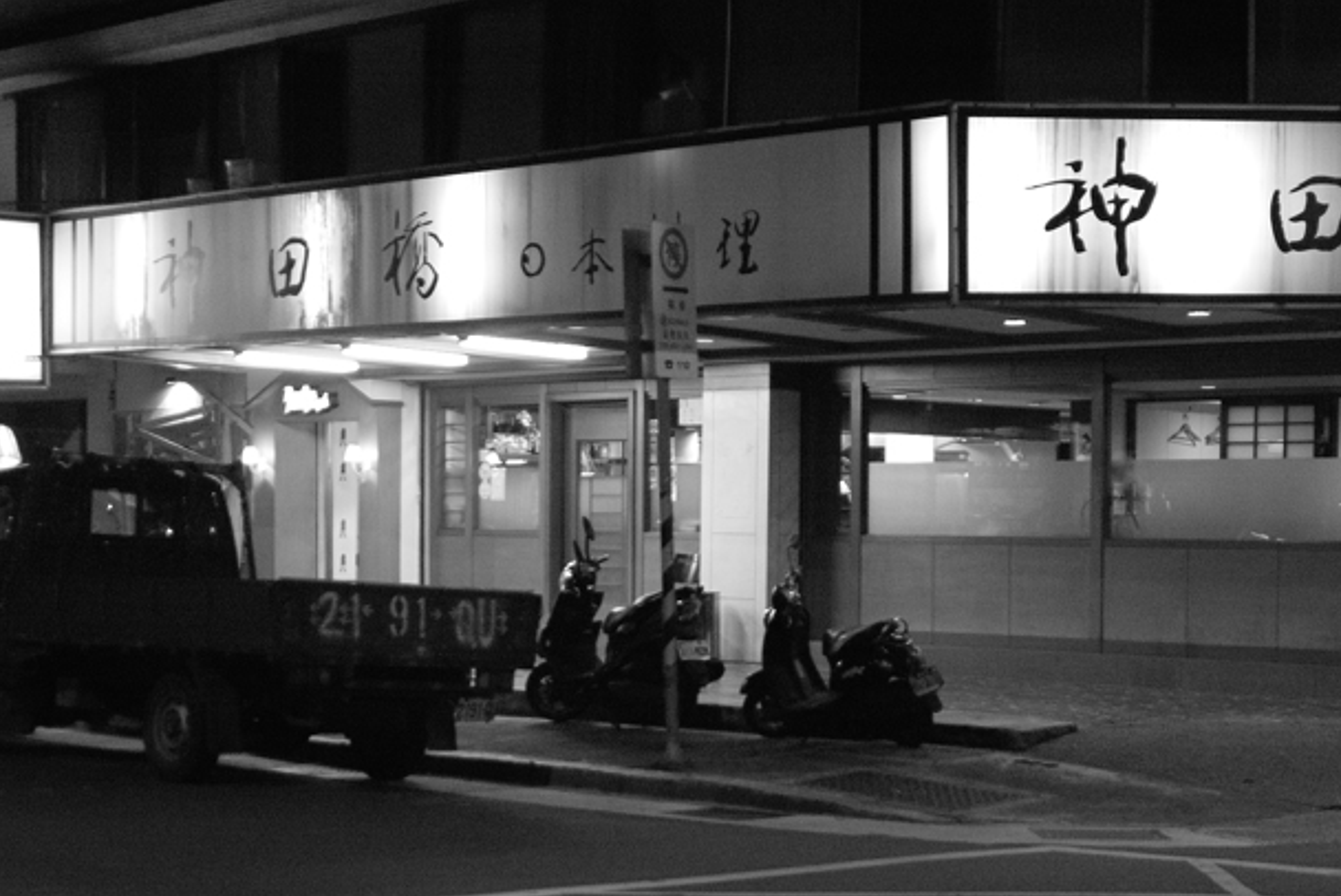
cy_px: 660
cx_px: 1070
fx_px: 2571
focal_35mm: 69
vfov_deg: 19.6
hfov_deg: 28.6
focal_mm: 24.2
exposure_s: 1/50
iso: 800
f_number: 2.8
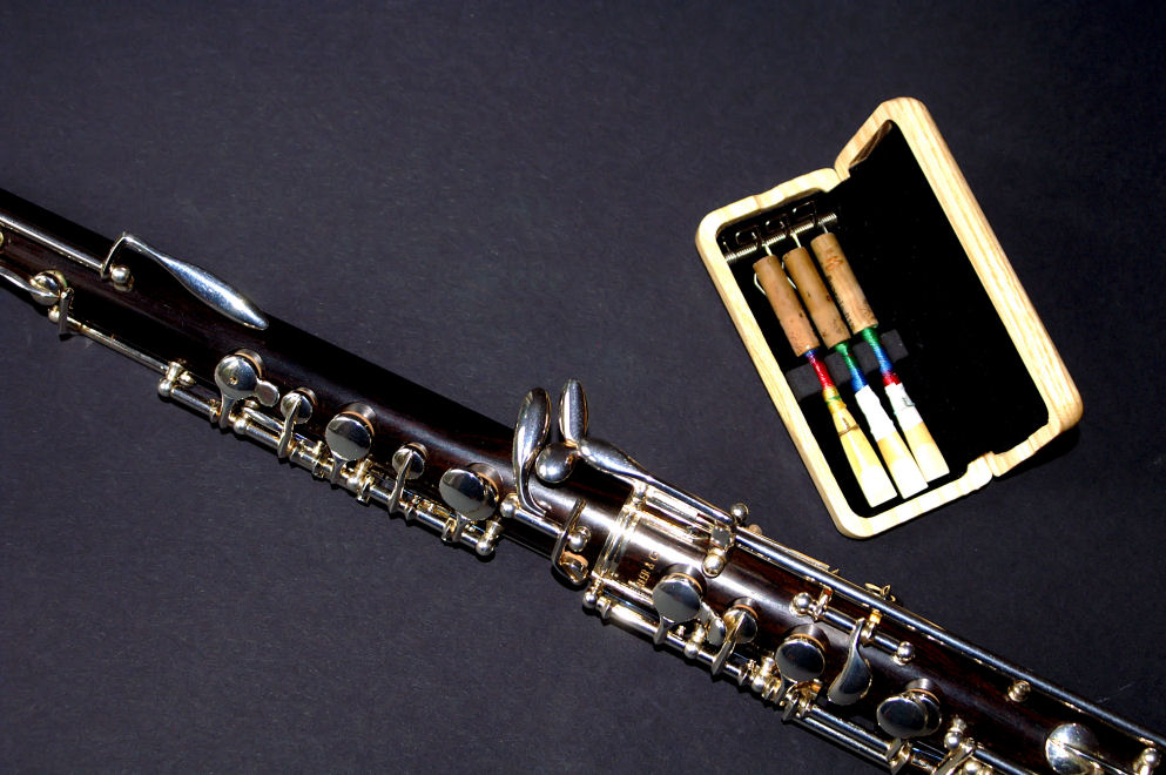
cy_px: 388
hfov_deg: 27.0
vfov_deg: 18.1
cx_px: 583
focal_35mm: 75
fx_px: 2427
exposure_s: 1/100
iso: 400
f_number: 5.6
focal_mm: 50
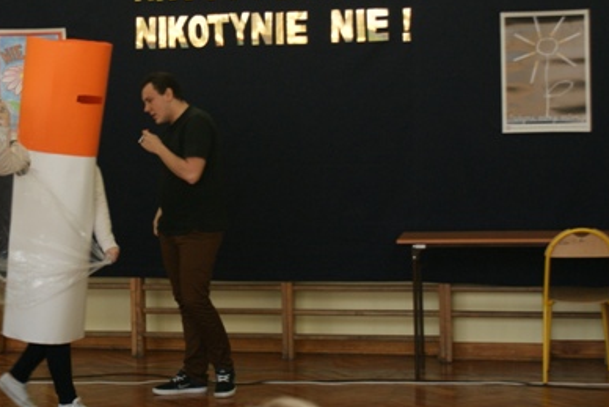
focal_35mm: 99
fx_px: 1675
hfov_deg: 20.4
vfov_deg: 13.8
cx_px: 127
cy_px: 141
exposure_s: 1/80
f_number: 5.6
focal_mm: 40
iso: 400
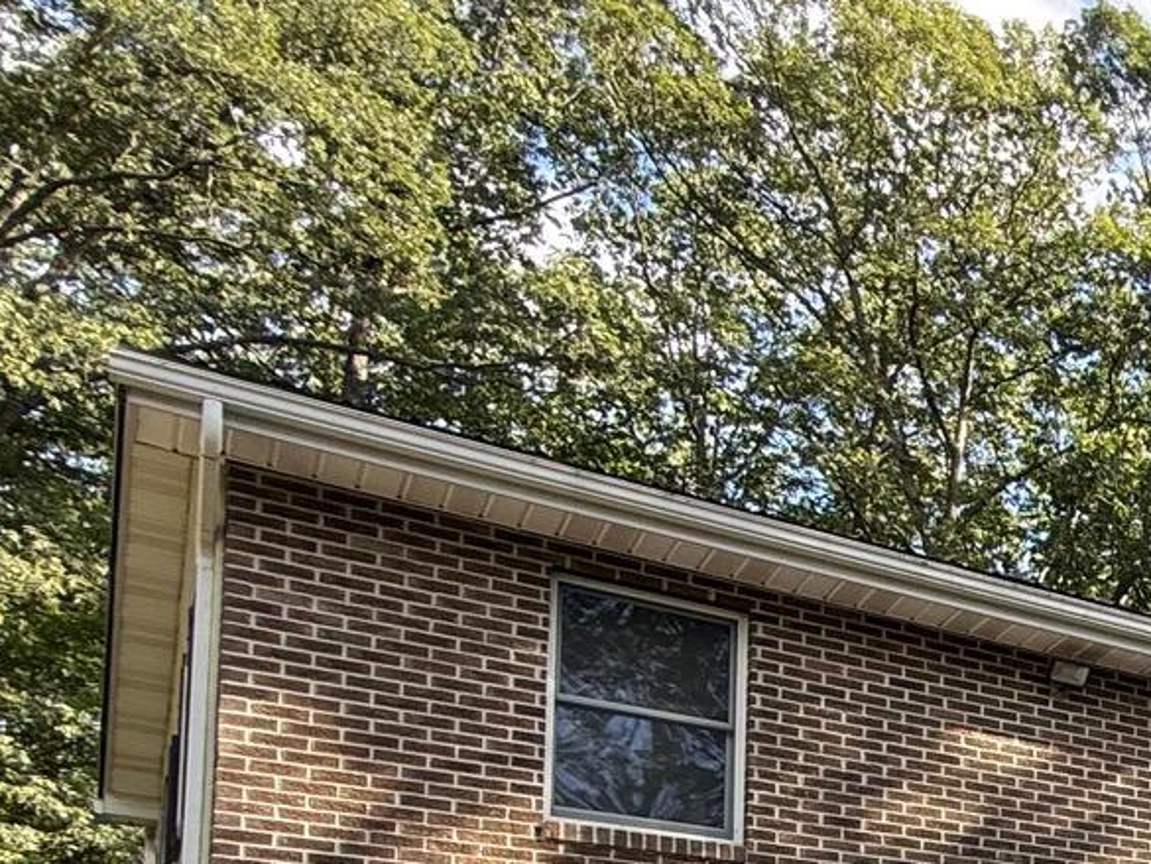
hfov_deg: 23.9
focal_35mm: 49
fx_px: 1630
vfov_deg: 25.6
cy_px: 1118
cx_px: 1956
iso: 64
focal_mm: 2.22
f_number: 2.2
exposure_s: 1/147
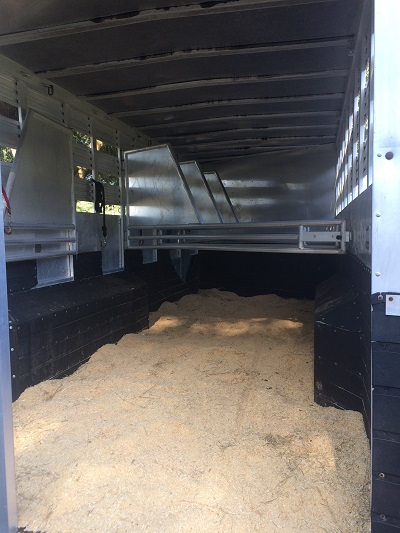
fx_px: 447
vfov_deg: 61.6
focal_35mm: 29
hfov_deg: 48.2
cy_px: 266
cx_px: 200
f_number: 2.2
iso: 40
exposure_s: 1/120
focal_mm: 4.15
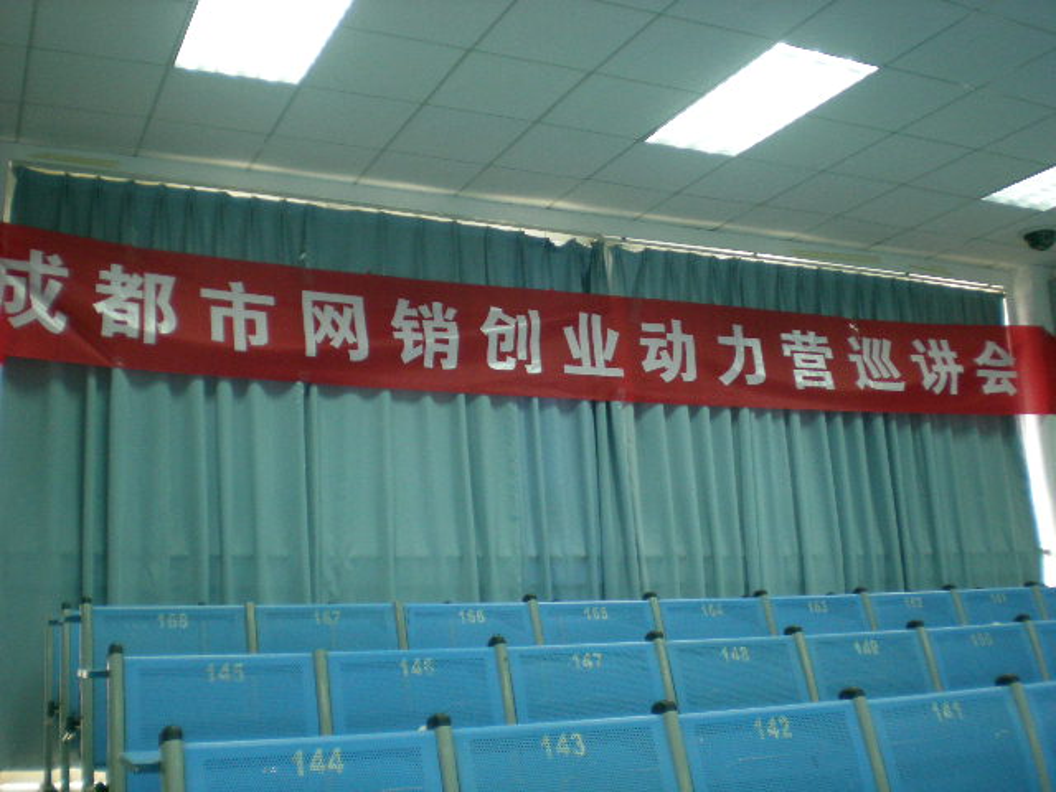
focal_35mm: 38
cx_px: 528
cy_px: 396
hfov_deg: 49.0
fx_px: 1159
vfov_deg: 37.7
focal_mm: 6.3
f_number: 3.1
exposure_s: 1/22.6
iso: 200
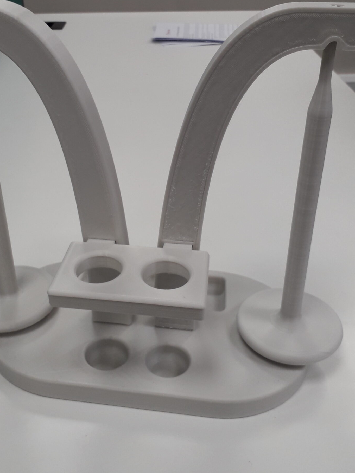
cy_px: 198
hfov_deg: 37.5
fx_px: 520
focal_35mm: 38
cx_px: 139
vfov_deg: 48.8
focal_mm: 3.6
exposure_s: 1/50
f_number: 1.9
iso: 50
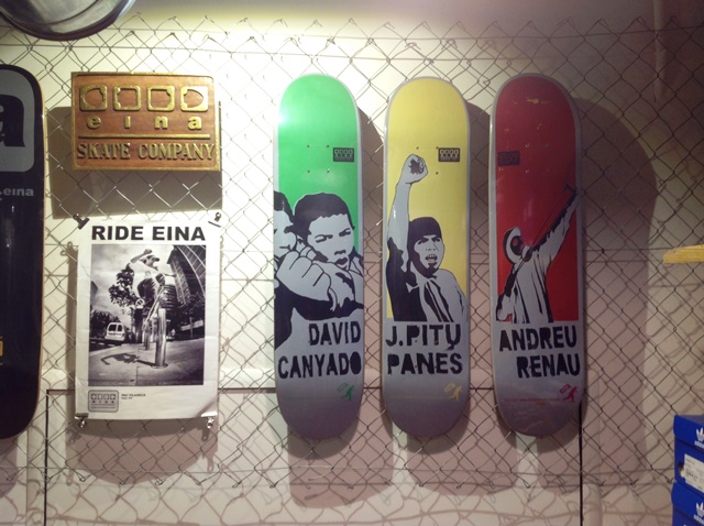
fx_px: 711
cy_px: 263
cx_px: 352
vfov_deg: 40.6
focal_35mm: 35
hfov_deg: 52.7
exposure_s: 1/17
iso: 64
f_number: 2.4
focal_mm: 4.28
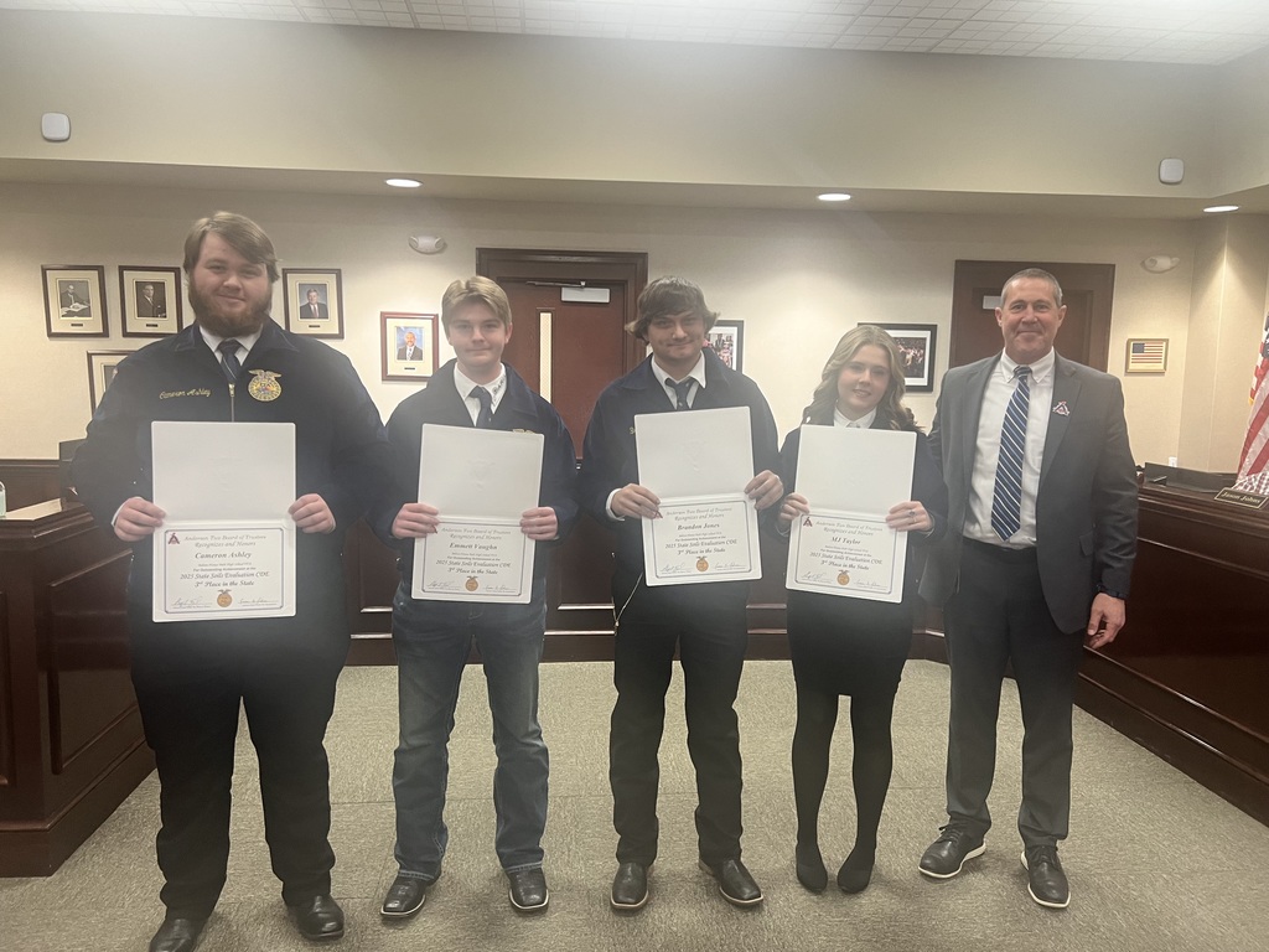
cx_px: 634
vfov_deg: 53.1
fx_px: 953
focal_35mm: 26
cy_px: 476
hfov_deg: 67.3
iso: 160
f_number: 1.5
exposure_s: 1/60
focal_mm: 5.7
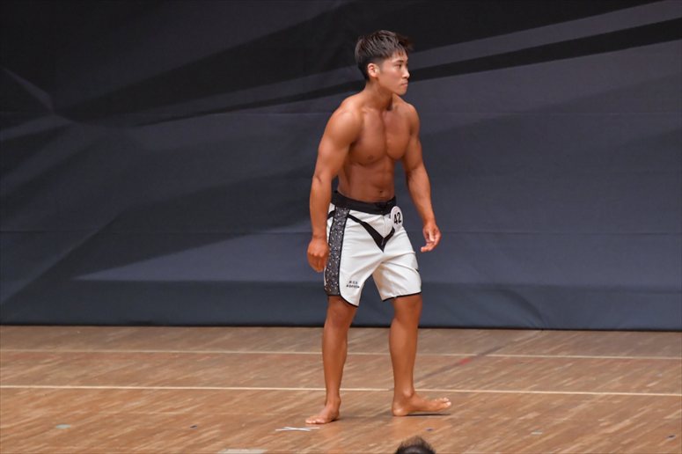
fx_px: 5681
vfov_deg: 4.6
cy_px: 227
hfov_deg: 6.9
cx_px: 341
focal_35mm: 300
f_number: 5.6
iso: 6400
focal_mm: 200
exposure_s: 1/400
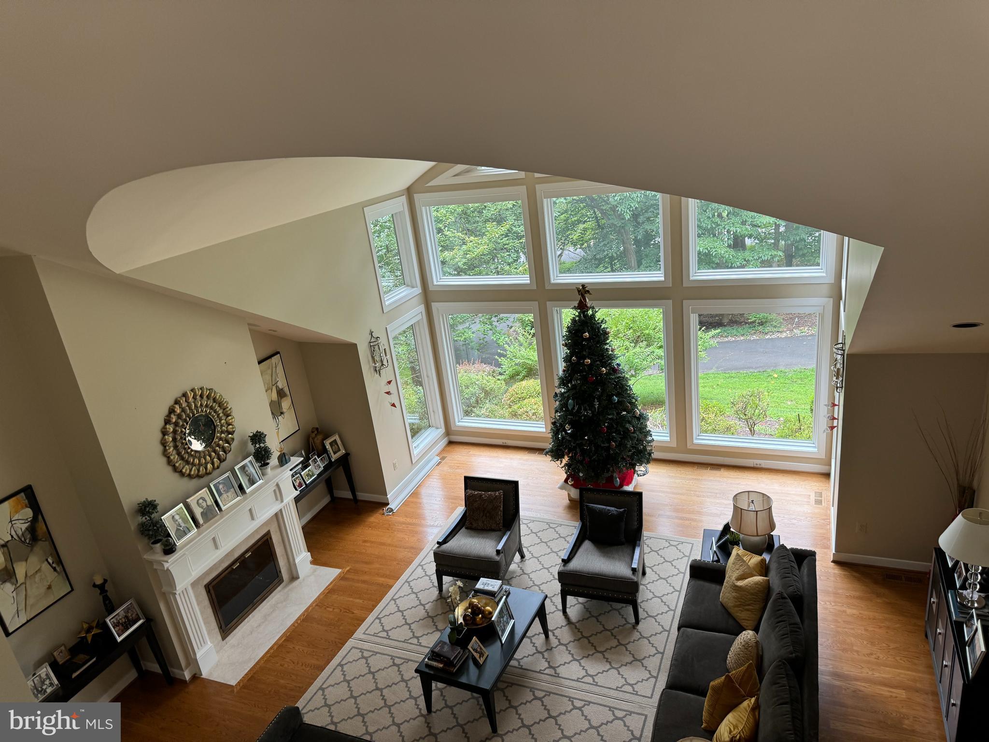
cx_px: 494
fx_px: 686
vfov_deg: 56.8
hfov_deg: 71.6
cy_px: 371
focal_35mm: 24
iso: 100
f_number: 1.78
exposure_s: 1/120
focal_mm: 6.76
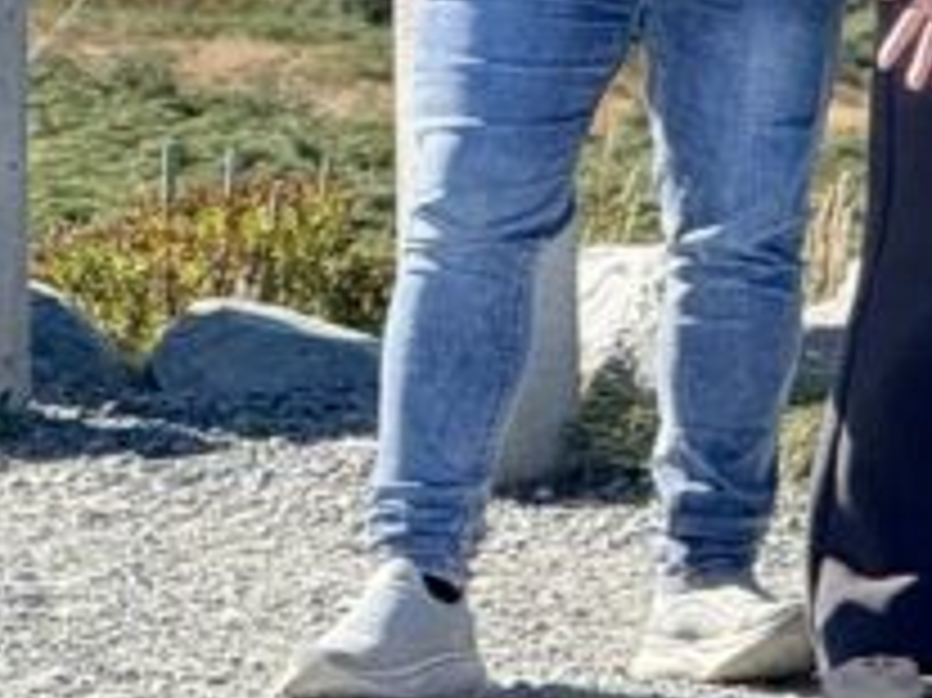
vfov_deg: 2.5
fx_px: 16010
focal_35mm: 595
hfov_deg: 3.3
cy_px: -657
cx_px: 1855
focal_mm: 15.66
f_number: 2.8
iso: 50
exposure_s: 1/1167
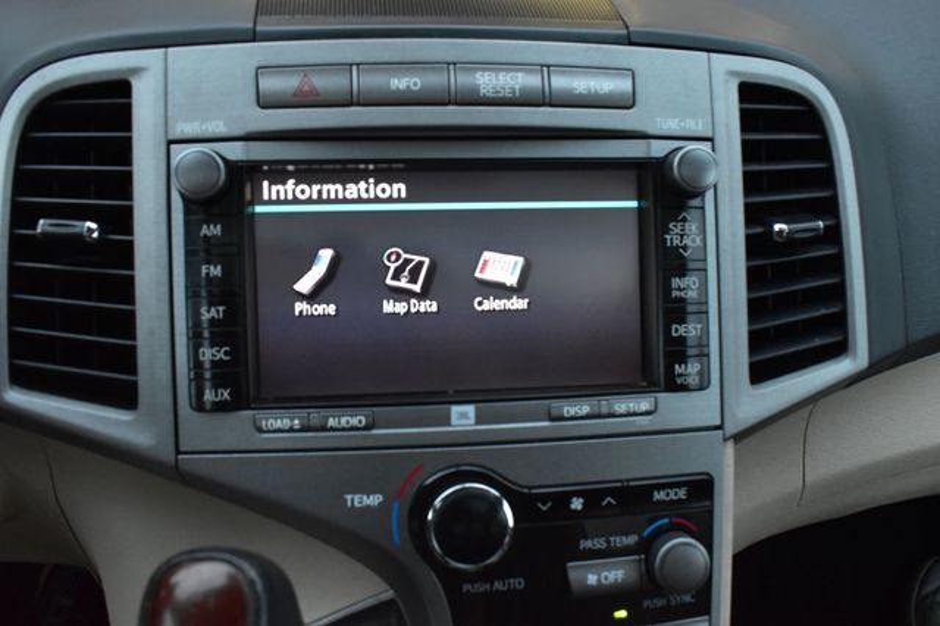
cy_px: 313
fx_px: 861
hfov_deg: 57.2
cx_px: 470
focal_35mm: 33
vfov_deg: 39.9
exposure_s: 1/40
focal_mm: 22
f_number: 7.1
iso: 2500
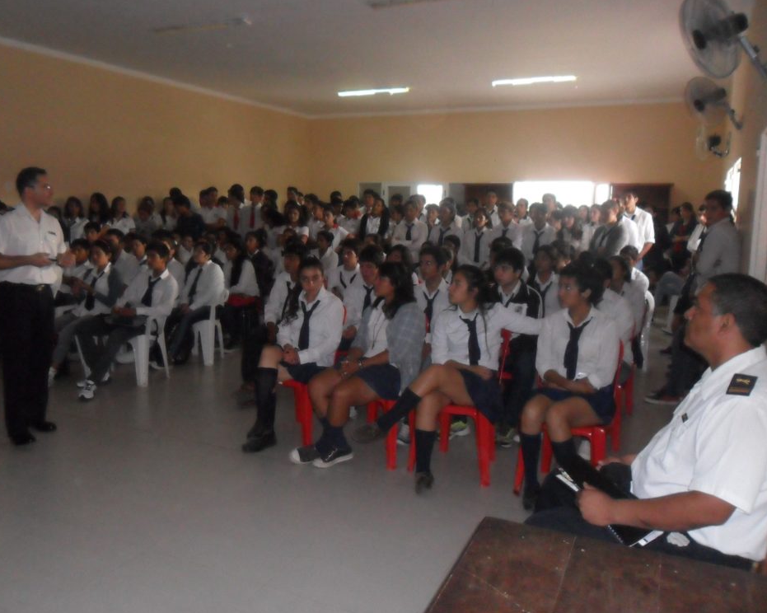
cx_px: 347
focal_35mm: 29
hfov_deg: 60.4
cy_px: 300
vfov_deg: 49.9
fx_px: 658
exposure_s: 1/45
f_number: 3.5
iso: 400
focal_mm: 4.9
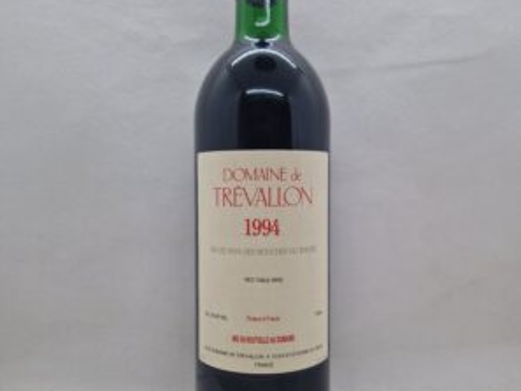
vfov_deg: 45.5
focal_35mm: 31
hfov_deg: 58.3
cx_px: 260
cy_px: 203
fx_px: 467
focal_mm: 5.4
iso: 50
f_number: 1.8
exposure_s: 1/610
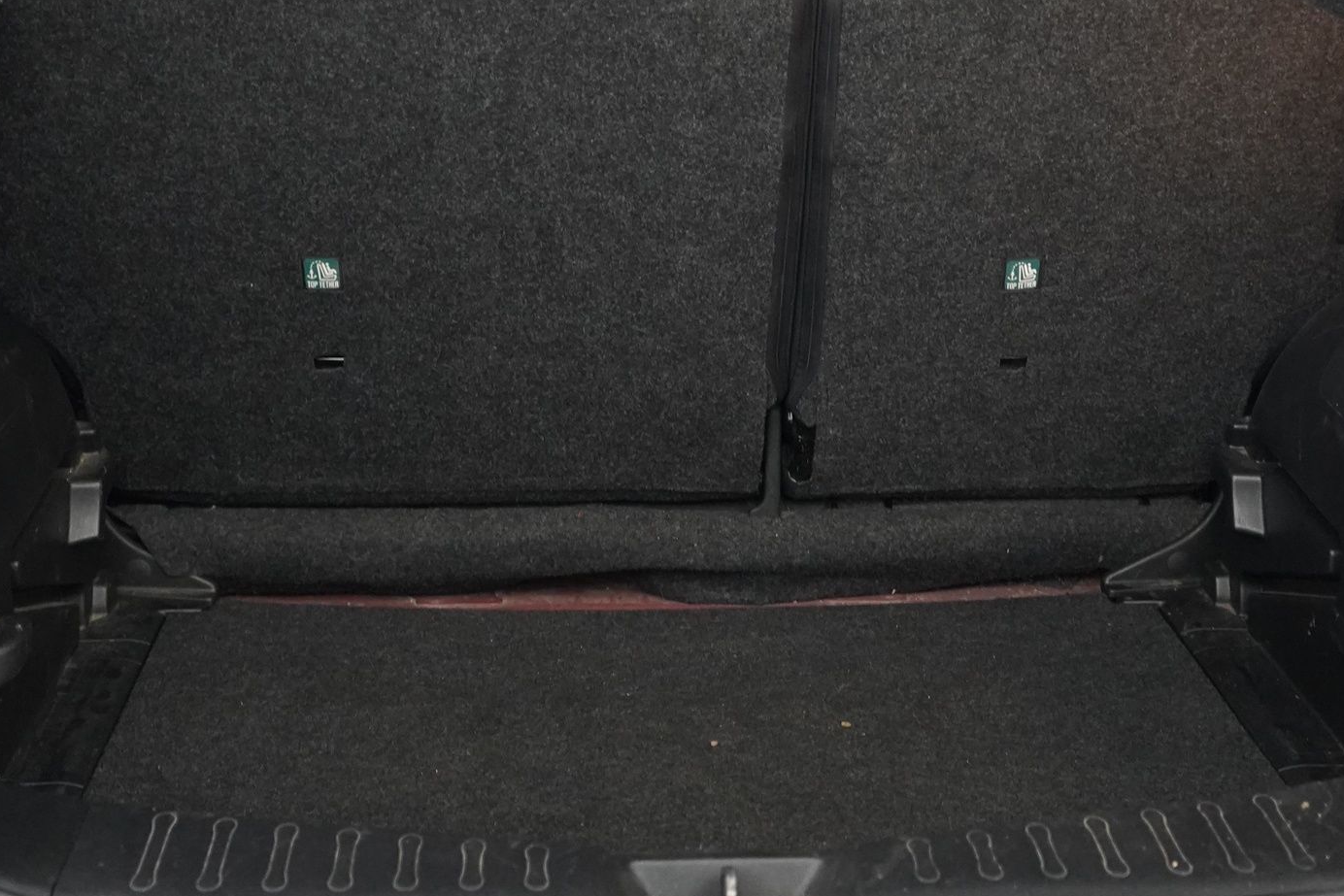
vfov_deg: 24.0
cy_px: 244
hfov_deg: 35.6
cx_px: 689
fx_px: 2091
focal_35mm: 56
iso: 6400
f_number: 4
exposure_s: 1/60
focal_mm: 31
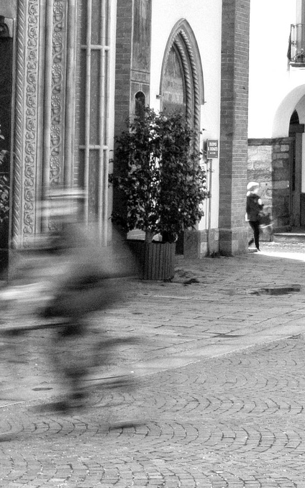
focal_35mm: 80
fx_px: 1065
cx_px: -37
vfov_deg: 25.8
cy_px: 245
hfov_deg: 15.8
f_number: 16
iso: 100
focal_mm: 19.6
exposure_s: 1/10
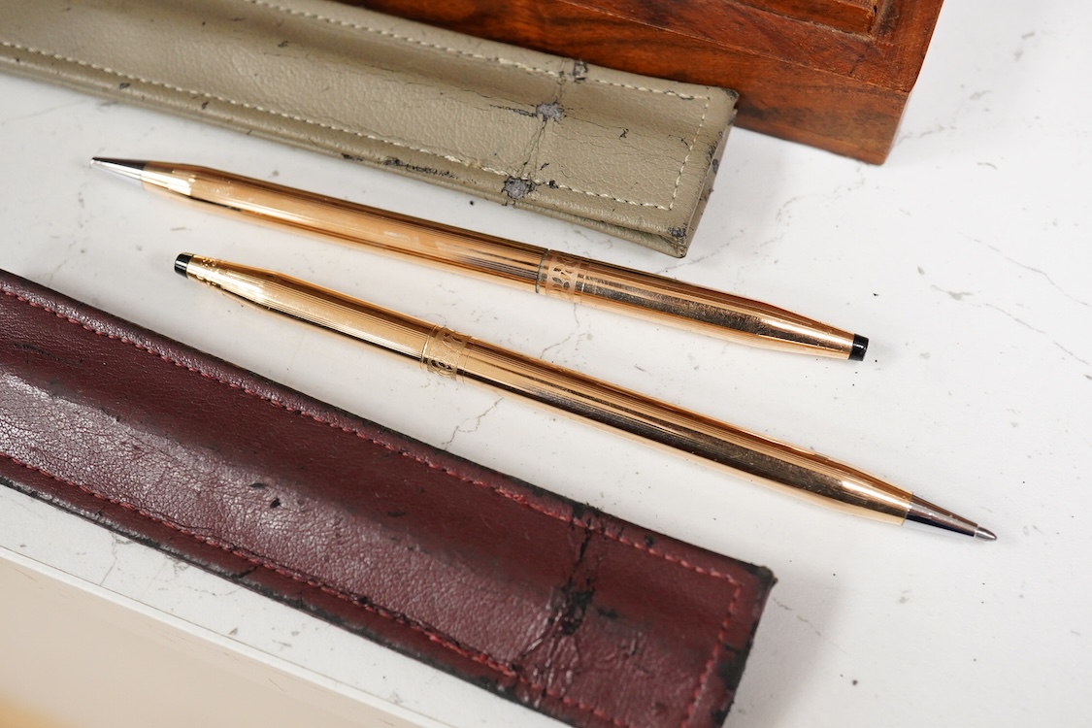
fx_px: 1365
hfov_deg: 43.6
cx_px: 546
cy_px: 364
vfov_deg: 29.9
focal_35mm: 45
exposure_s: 1/100
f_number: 9
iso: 2500
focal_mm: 30
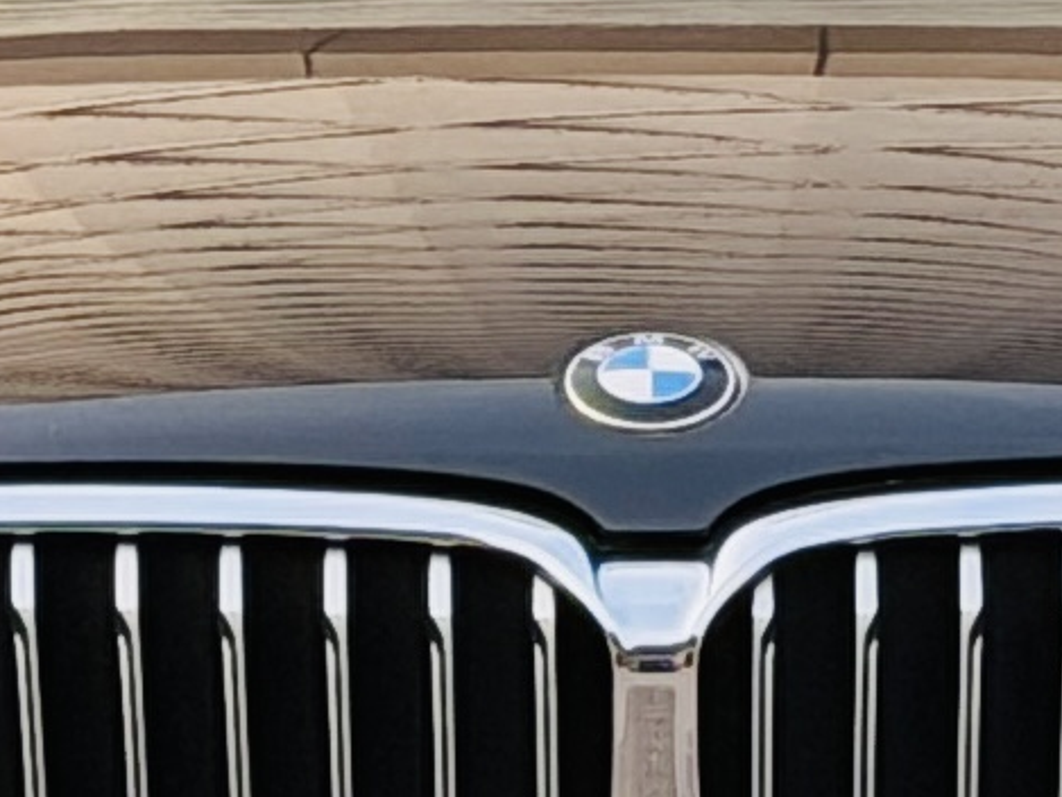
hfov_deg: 9.1
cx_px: 605
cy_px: 324
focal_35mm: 217
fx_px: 6659
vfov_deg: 6.8
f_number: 1.78
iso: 100
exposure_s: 1/726
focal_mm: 6.76
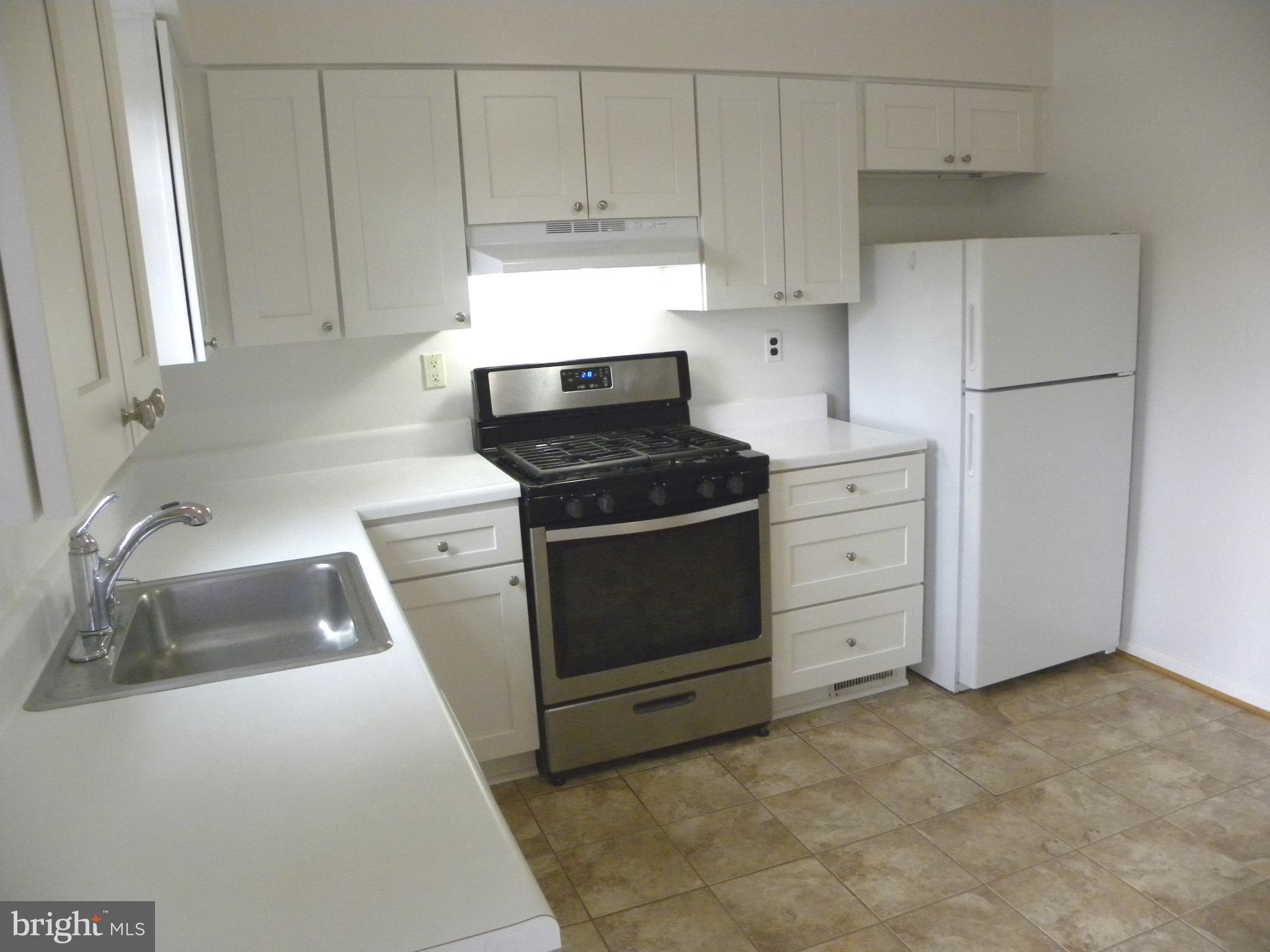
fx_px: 954
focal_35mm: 26
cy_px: 476
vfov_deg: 53.1
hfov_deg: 67.3
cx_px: 635
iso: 400
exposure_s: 1/87.8
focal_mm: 4.6
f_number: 2.8
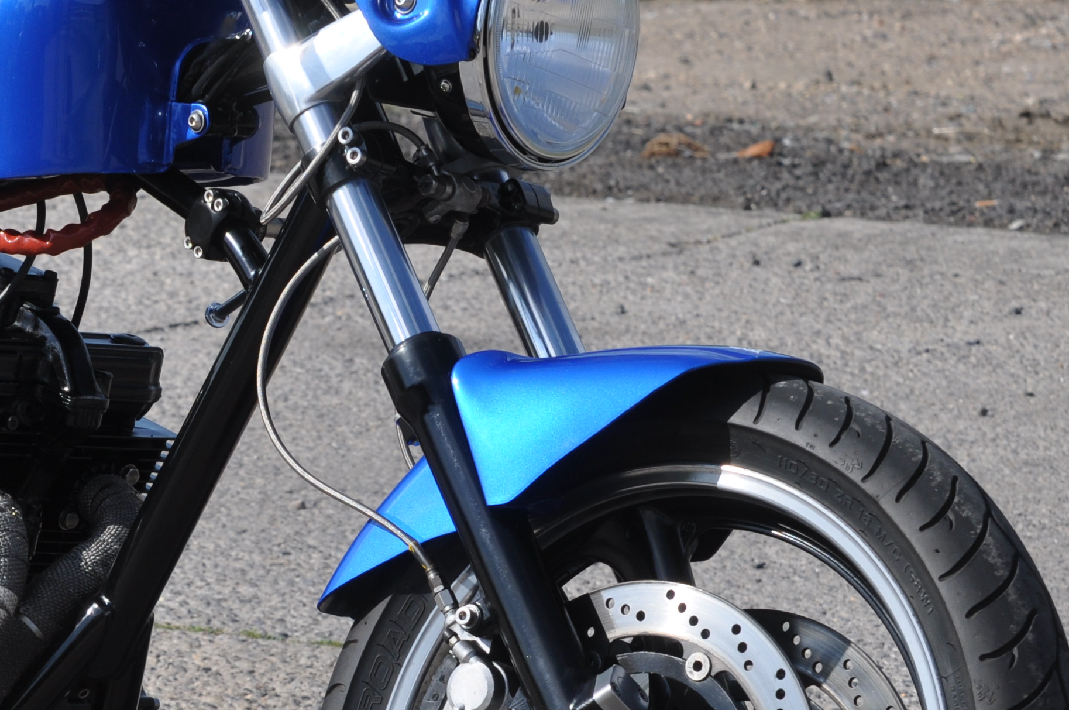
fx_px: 10231
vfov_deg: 4.0
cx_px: -23
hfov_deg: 6.0
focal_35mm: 345
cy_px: 461
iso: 200
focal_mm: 98
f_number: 9
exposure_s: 1/320
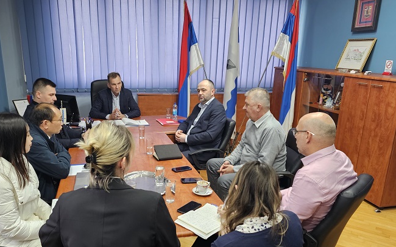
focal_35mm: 30
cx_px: 166
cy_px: 141
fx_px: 324
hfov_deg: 62.6
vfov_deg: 41.7
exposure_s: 1/100
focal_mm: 6.3
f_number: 1.7
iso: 320
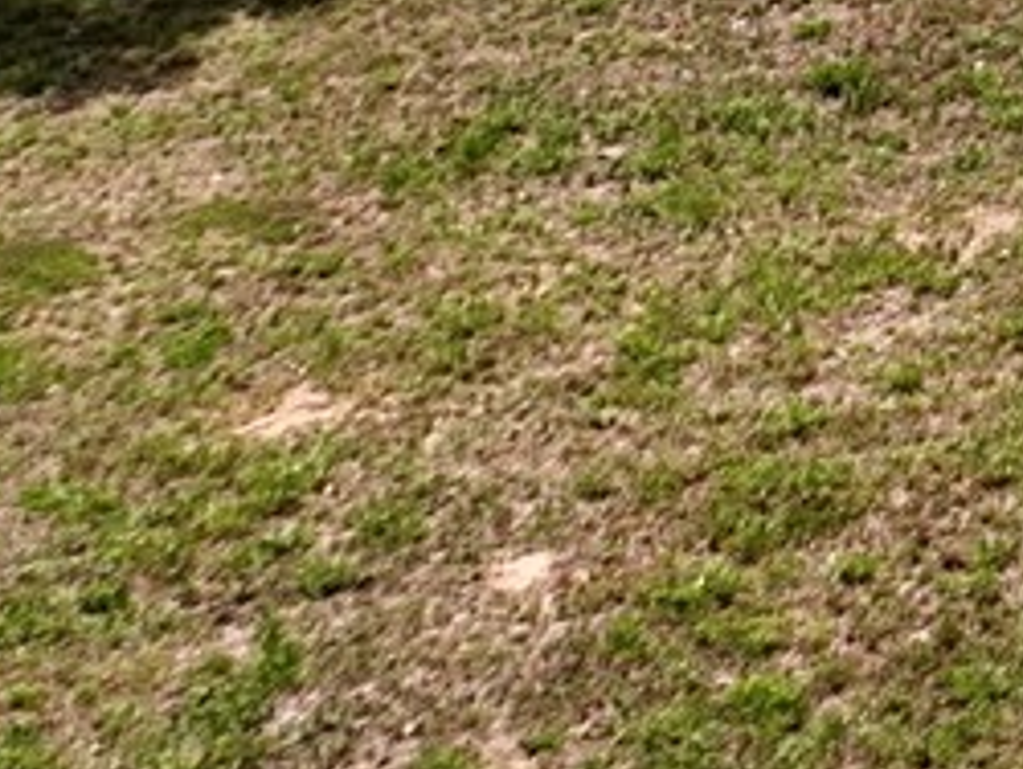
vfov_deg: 7.5
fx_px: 5443
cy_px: -1166
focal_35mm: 184
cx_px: 3147
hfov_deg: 8.7
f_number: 2.8
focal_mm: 12.29
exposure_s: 1/2000
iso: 110
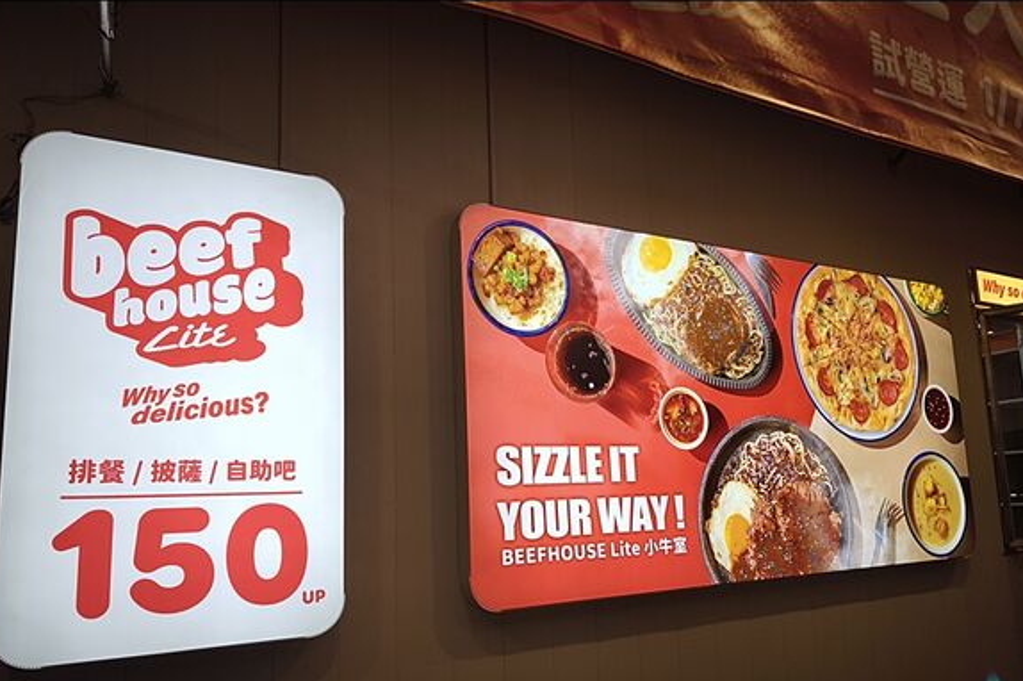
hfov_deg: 71.5
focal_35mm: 25
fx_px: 710
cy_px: 399
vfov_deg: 51.0
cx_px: 518
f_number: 1.6
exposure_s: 1/120
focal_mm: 6.57
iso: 50
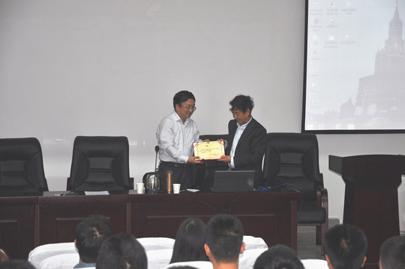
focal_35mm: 112
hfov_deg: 18.2
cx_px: 202
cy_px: 134
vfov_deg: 12.1
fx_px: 1264
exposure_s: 1/60
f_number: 5.3
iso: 200
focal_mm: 75
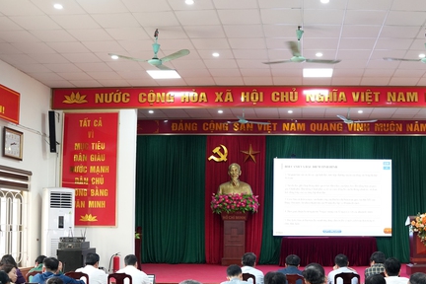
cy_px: 200
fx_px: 568
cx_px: 325
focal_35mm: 48
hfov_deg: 39.9
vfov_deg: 27.8
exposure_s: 1/125
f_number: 4.5
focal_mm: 28
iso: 1600
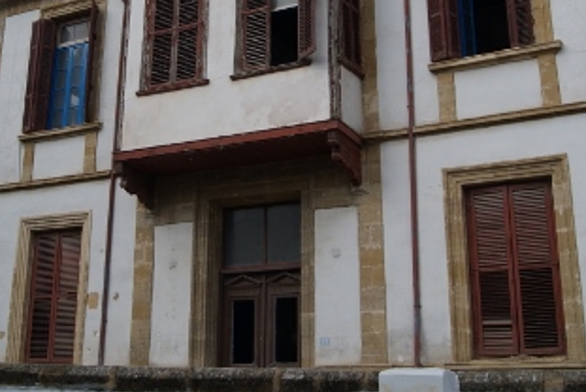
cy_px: 100
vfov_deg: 25.3
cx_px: 286
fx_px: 864
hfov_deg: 37.5
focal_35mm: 53
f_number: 10
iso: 100
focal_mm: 20
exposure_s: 1/160
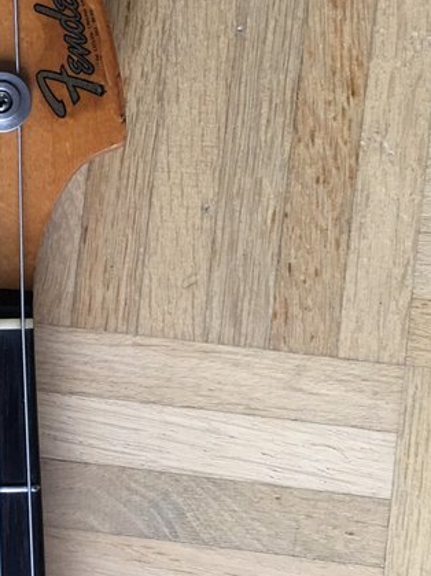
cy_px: 278
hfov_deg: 17.3
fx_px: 1379
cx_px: -22
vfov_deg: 23.6
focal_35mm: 83
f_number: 2.2
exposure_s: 1/33
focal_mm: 4.15
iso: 40
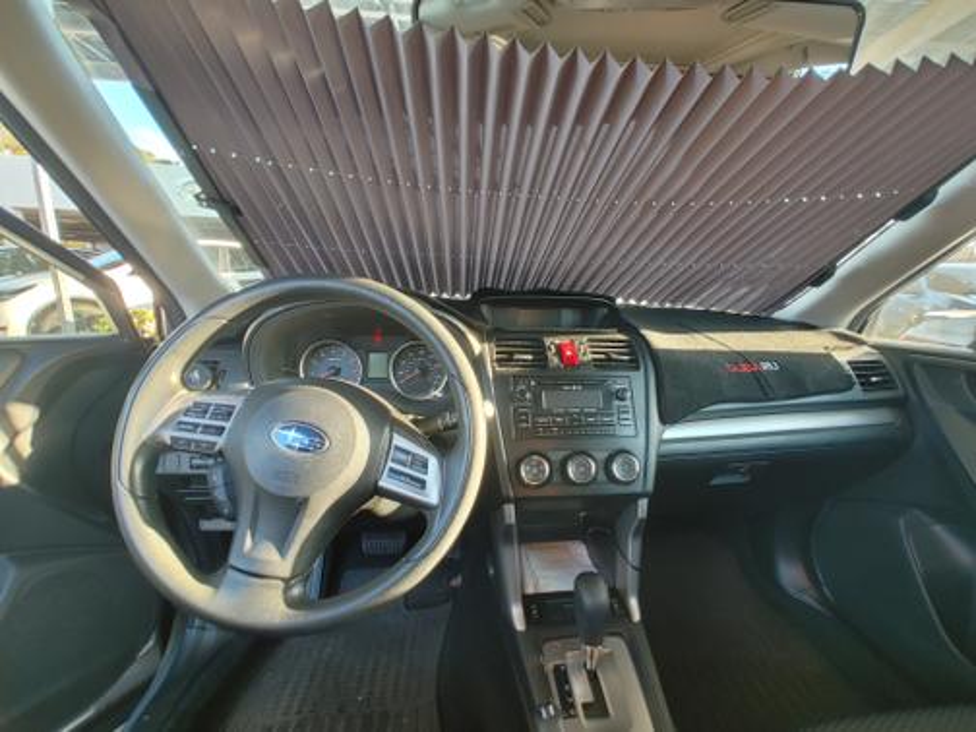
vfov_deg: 81.7
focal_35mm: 15
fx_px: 423
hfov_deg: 98.2
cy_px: 366
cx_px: 488
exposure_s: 1/25
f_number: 1.9
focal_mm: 1.78
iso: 100
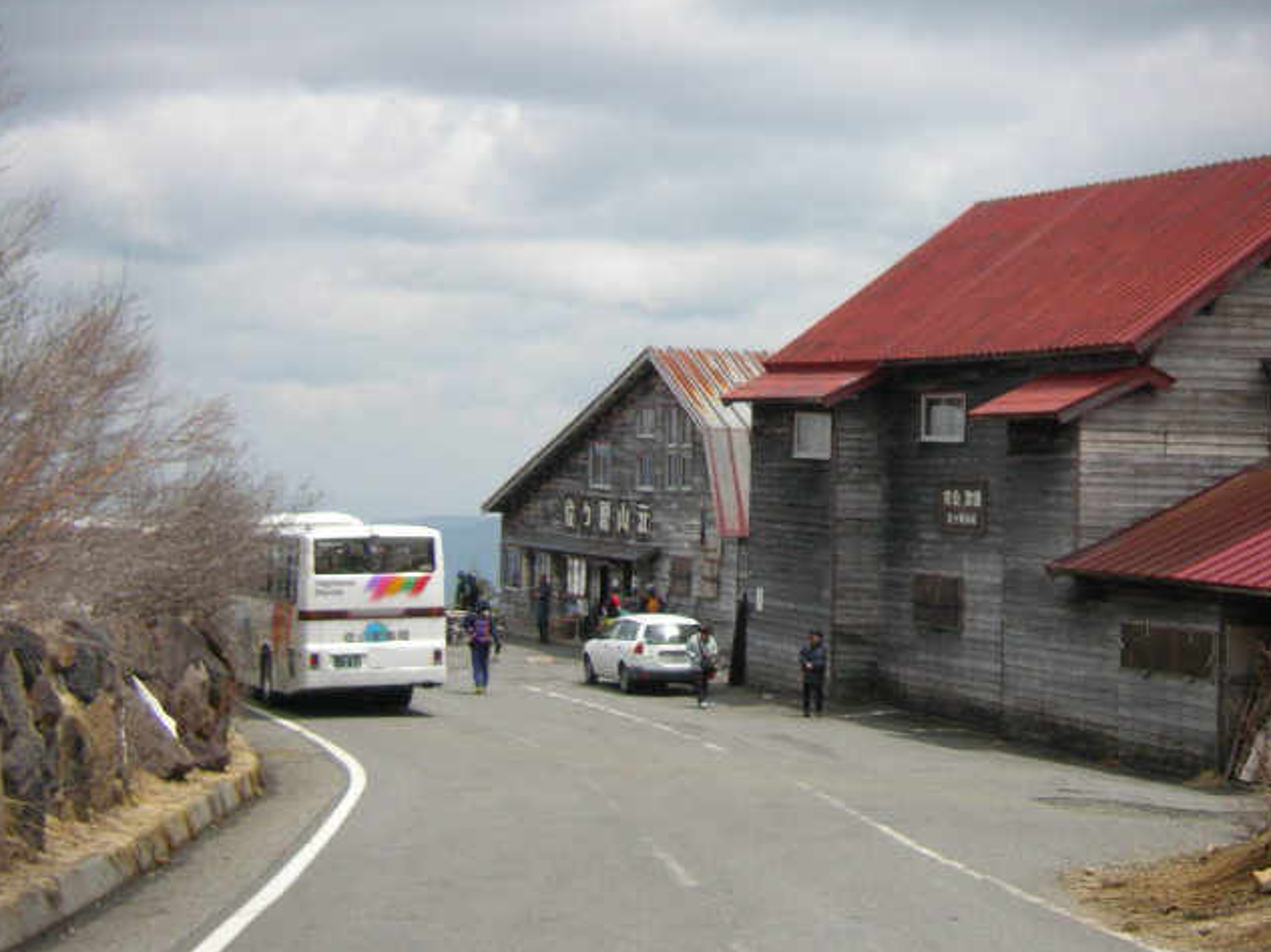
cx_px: 637
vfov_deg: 17.0
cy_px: 474
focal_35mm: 87
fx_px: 3193
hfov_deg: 22.5
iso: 64
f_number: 3.7
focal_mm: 13.3
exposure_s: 1/500
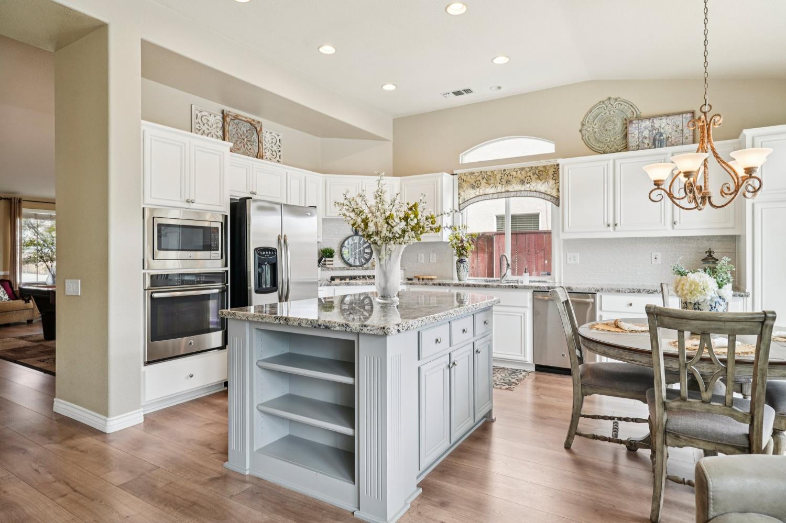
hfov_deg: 84.0
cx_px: 393
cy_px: 262
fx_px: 436
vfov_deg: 61.9
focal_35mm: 20
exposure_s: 1/15
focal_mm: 20
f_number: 8
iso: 400
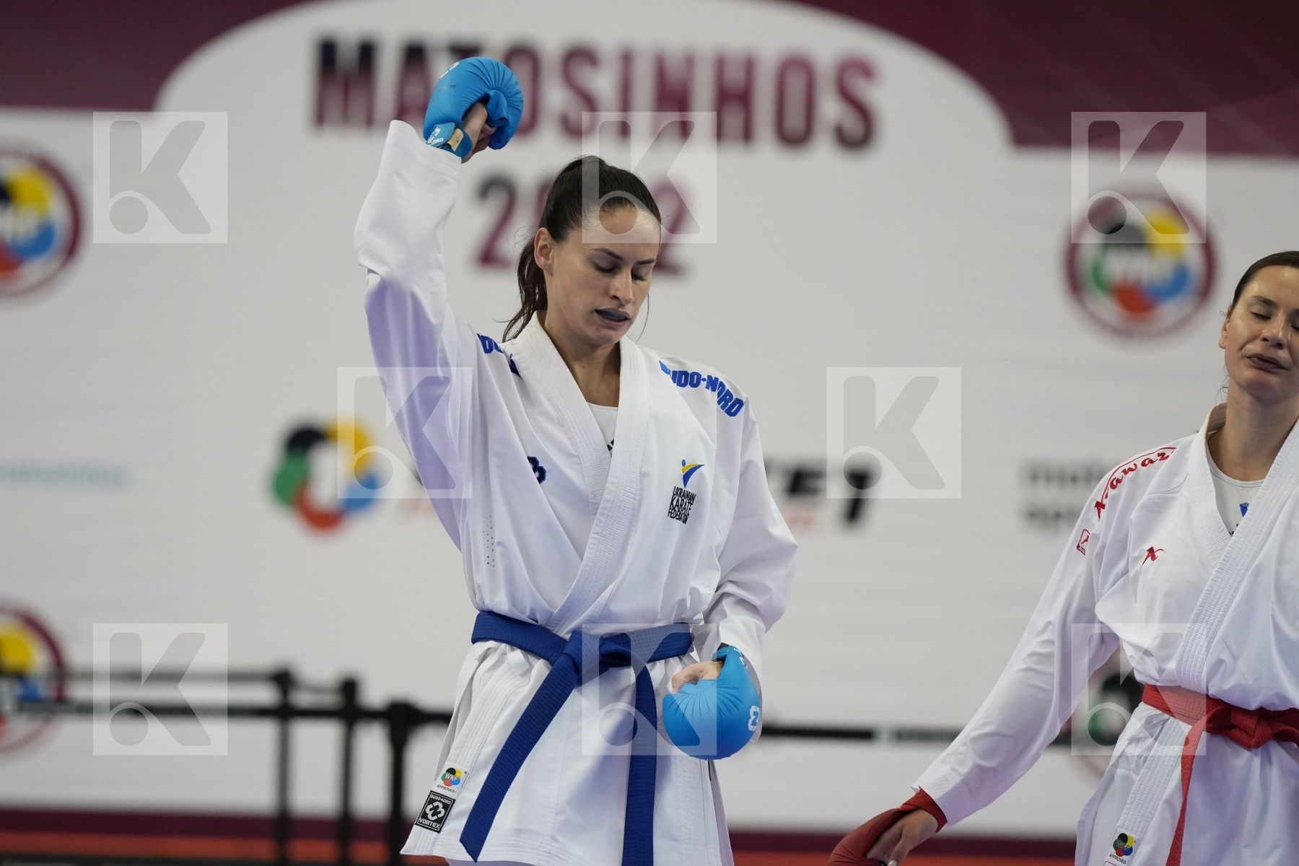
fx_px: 8587
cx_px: 650
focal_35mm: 238
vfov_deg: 5.8
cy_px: 433
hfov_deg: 8.7
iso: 2000
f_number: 2.8
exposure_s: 1/1000
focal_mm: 159
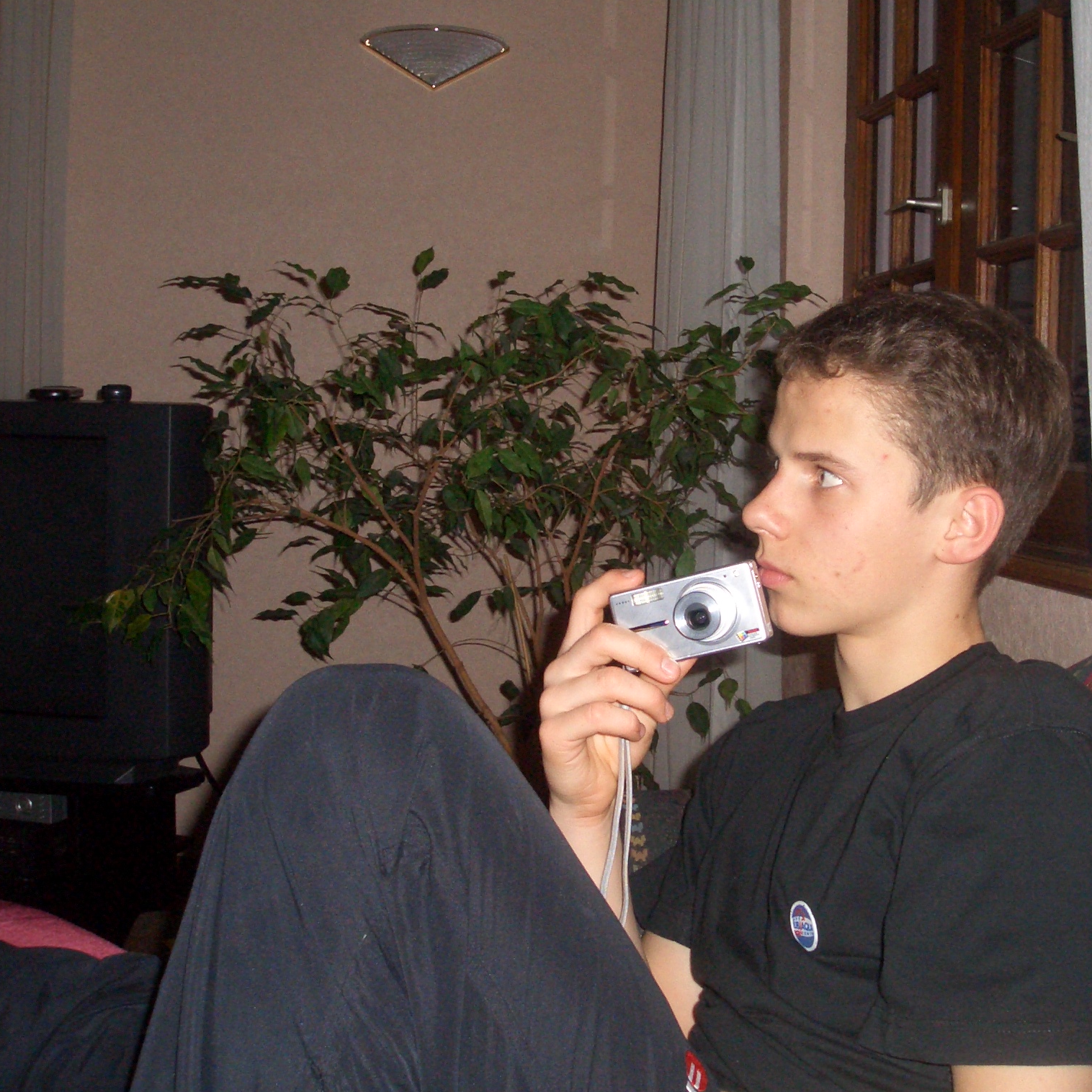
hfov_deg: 38.8
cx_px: 705
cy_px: 541
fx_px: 1535
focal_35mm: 43
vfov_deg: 39.2
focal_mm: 4.8
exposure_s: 1/40
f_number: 4
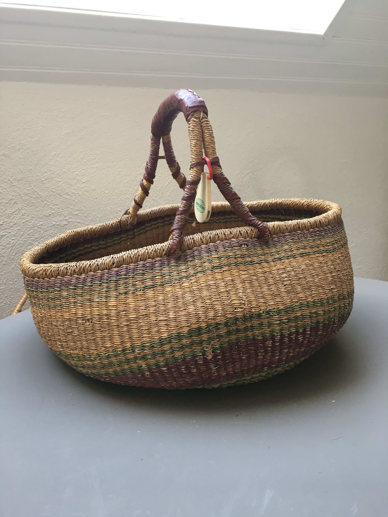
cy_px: 258
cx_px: 194
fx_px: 433
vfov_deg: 61.7
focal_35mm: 29
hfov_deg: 48.2
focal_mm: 4.15
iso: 64
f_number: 2.2
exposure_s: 1/33
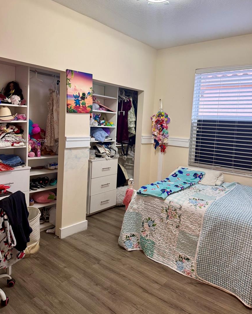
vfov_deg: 65.9
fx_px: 242
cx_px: 124
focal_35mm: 26
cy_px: 141
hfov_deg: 54.9
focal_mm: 6.76
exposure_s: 1/60
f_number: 1.78
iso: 200
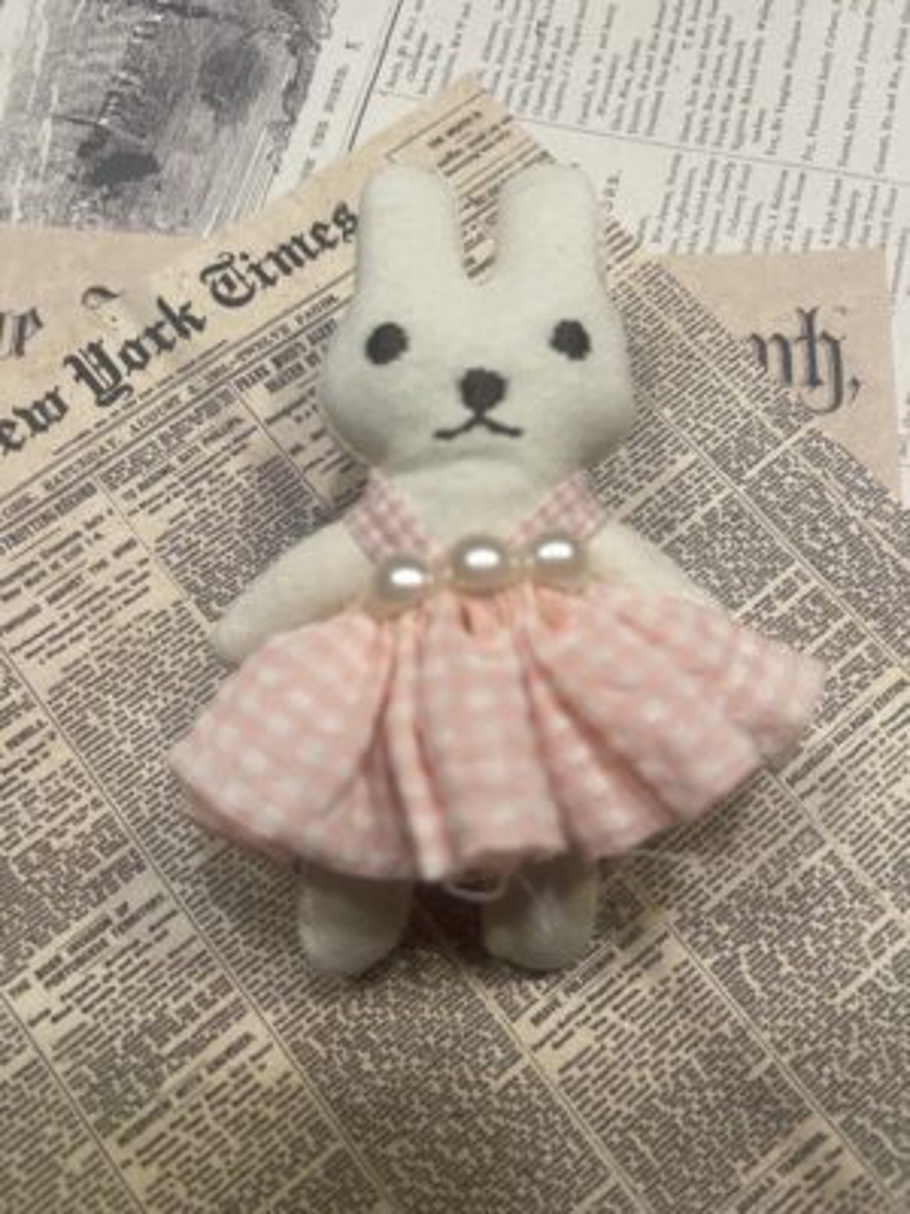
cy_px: 607
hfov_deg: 54.9
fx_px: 876
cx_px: 455
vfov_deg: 69.4
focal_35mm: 25
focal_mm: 5.1
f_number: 1.6
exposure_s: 1/100
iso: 125
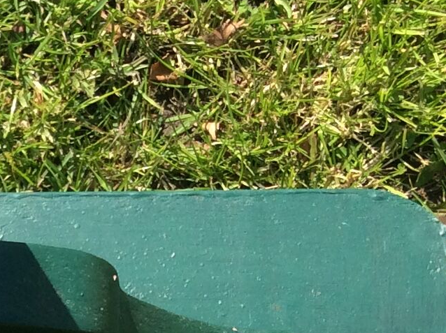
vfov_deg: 11.3
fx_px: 1673
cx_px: -182
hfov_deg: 14.4
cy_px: 309
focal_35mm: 130
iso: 32
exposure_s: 1/817
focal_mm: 3.3
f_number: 2.4
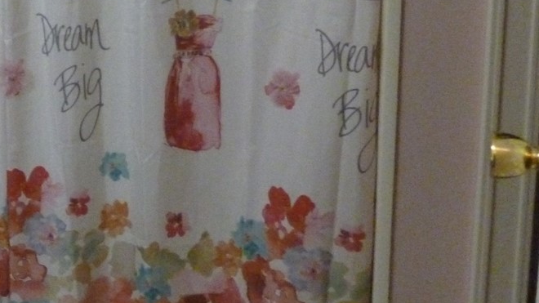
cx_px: -39
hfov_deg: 26.5
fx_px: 1057
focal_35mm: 74
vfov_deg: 15.9
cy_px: -27
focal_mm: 5
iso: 800
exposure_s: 1/40
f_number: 3.3
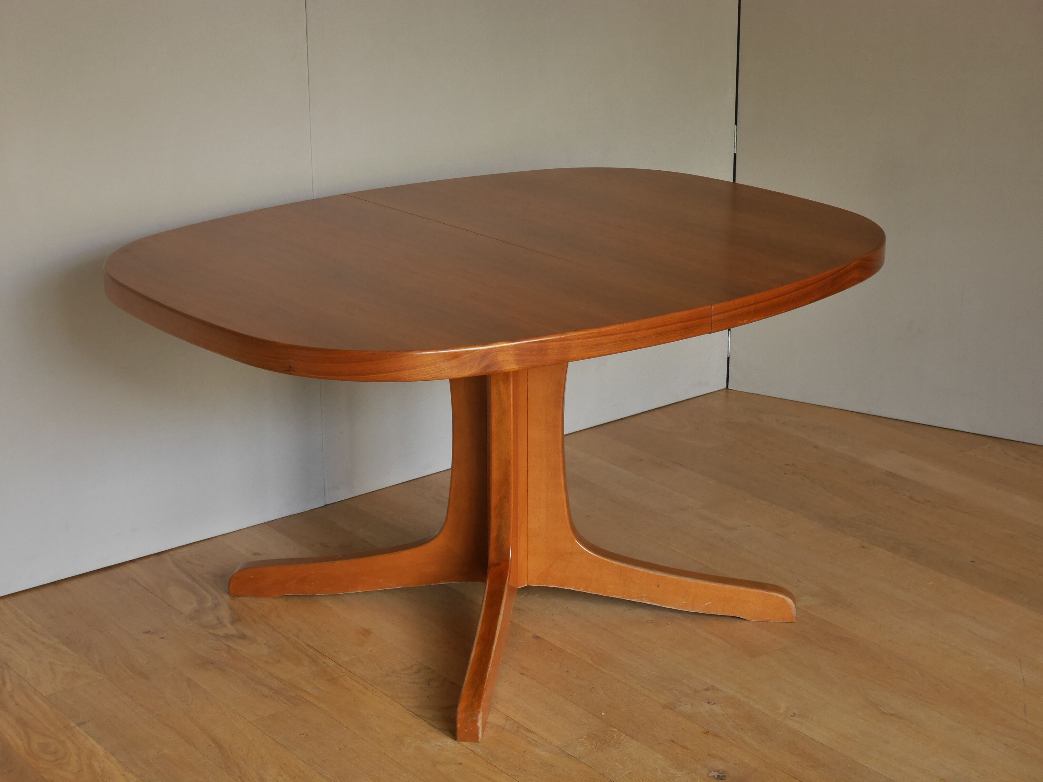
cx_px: 522
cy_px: 391
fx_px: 1928
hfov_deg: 30.3
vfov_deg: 22.9
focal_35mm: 64
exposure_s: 1/80
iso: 1000
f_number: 5.6
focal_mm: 32
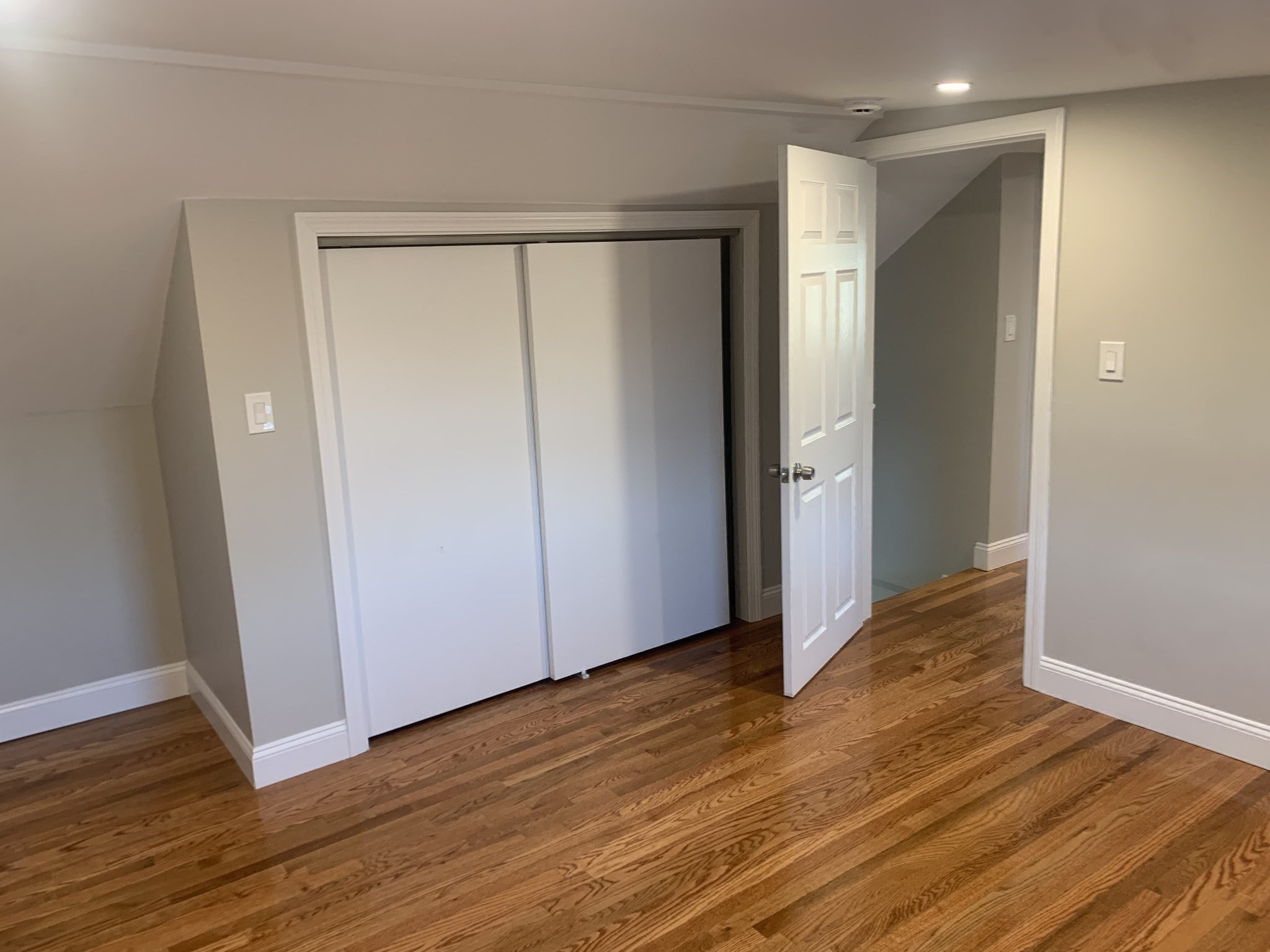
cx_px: 635
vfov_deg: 53.1
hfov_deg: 67.3
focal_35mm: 26
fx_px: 954
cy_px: 476
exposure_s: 1/60
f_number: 1.8
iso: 100
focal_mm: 4.25
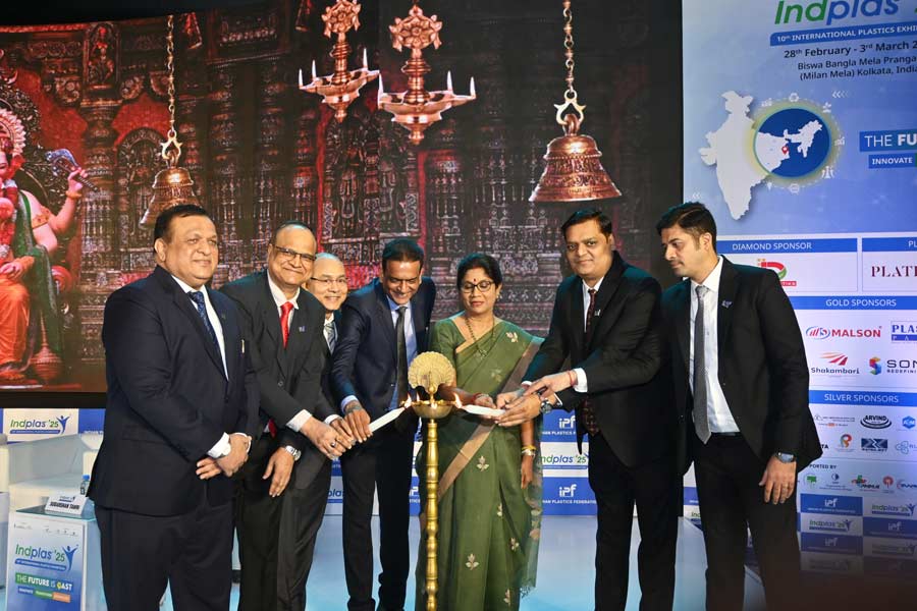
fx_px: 841
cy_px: 306
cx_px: 458
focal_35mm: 33
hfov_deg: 57.2
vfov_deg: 40.0
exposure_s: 1/100
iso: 320
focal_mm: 22
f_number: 4
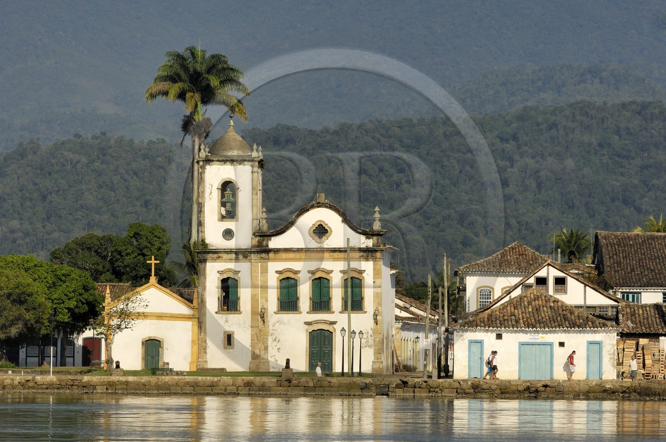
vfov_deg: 5.9
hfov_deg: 8.9
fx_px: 4295
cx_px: 333
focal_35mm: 232
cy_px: 221
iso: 100
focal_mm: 155
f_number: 12
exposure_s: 1/160
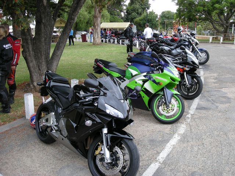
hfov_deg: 52.6
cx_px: 118
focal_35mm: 35
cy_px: 88
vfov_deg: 40.7
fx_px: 238
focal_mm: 5.7
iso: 50
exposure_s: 1/122
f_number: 2.8
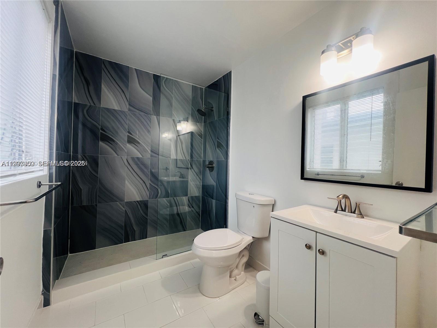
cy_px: 164
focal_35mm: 13
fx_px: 164
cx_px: 218
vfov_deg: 89.9
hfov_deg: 106.2
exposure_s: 1/120
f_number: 1.8
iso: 50
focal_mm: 1.57
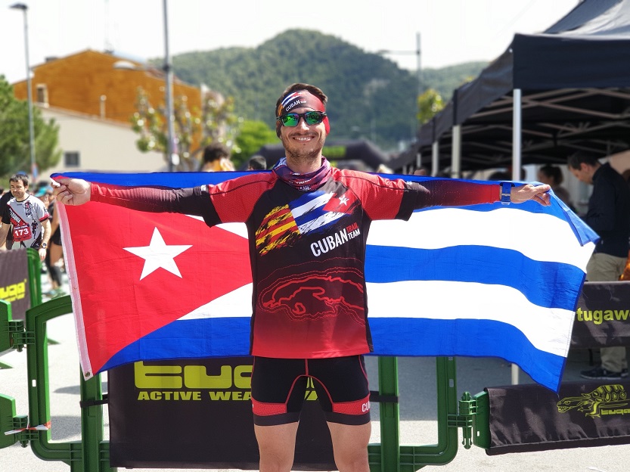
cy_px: 236
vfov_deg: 28.0
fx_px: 946
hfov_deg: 36.8
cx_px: 315
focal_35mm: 52
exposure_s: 1/221
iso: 25
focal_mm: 6
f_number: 2.4
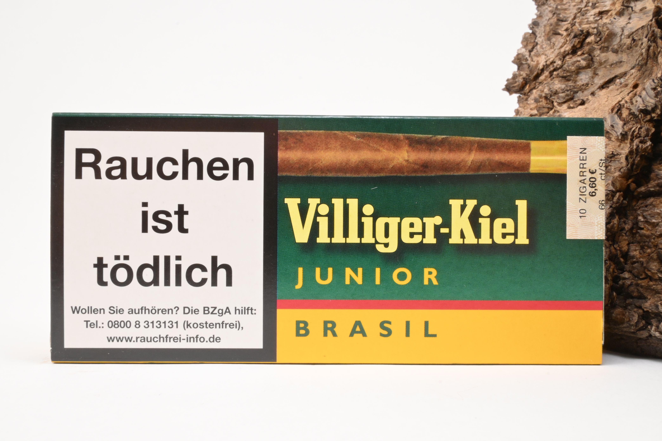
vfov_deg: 36.2
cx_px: 331
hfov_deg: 52.2
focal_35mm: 37
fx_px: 676
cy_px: 220
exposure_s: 1/15
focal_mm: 24.5
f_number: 22
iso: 640
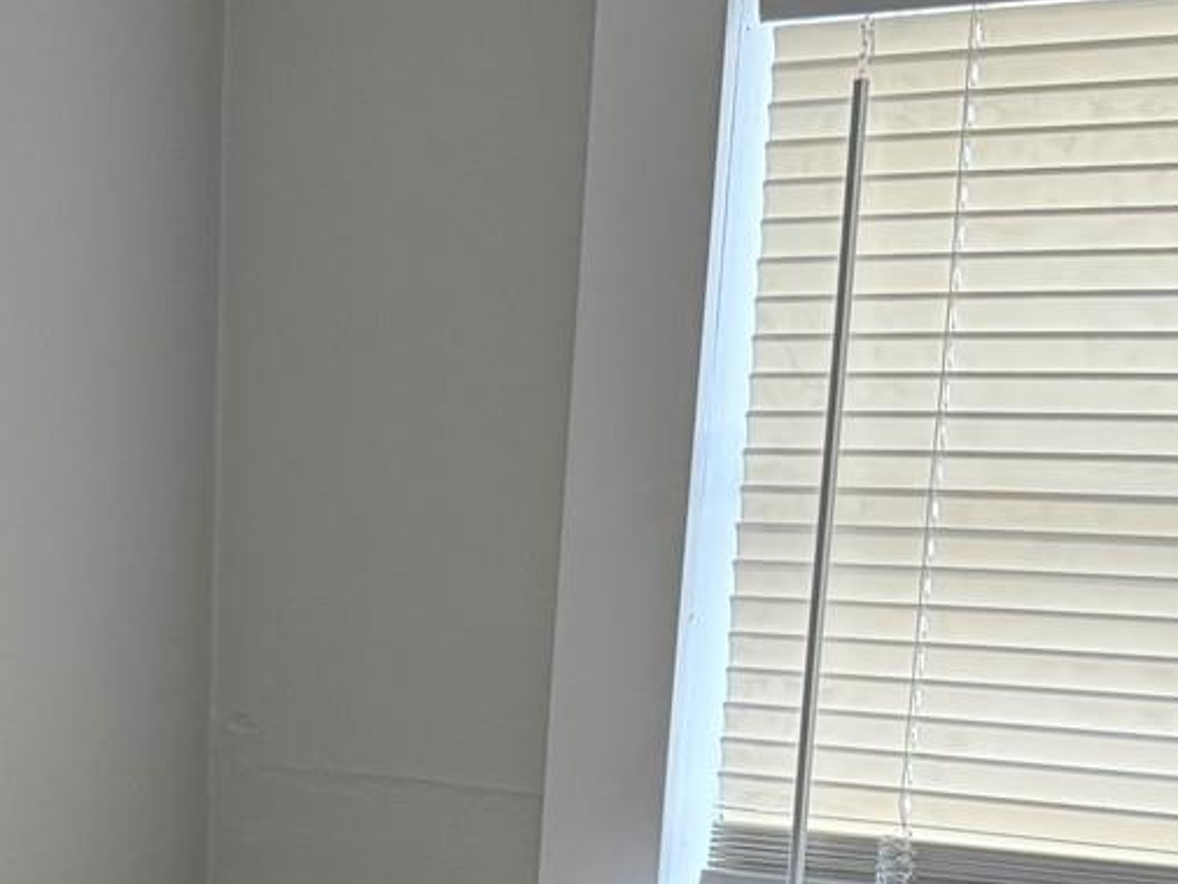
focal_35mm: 76
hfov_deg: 25.1
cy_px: 1131
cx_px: 203
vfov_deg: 18.2
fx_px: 2587
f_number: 1.78
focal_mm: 6.76
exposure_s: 1/60
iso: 250
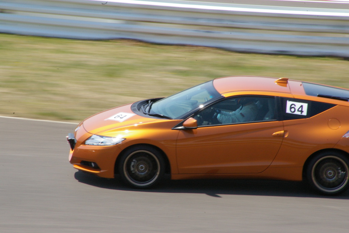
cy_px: 116
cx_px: 174
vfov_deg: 3.7
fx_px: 3634
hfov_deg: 5.5
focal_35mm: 375
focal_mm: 250
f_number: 38
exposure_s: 1/60
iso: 800
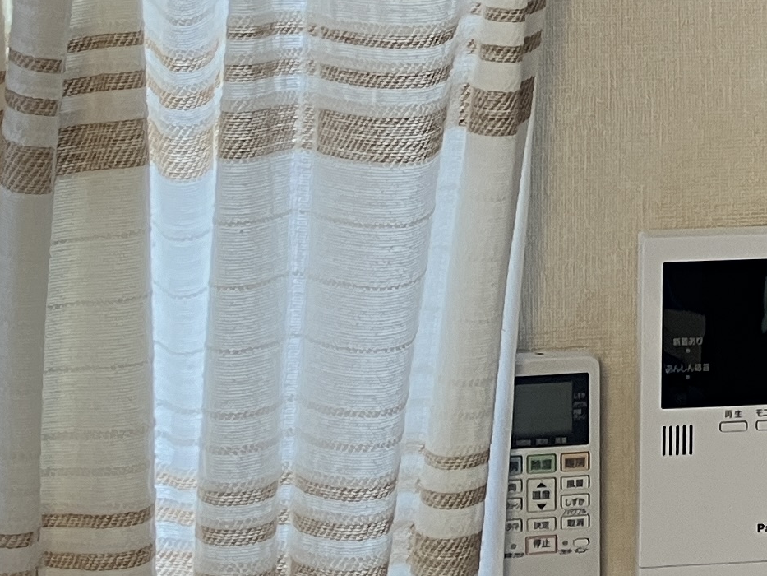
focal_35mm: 121
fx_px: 2681
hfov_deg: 15.8
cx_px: 866
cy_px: -344
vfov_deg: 11.6
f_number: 1.8
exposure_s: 1/60
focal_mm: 3.99
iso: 64
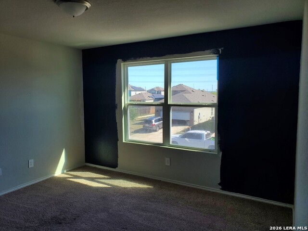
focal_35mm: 26
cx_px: 154
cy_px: 116
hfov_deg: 67.3
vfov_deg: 53.1
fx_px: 231
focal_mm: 4.3
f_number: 2.4
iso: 50
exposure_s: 1/384
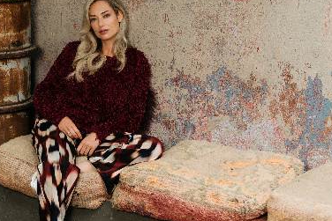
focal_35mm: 85
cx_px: 153
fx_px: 784
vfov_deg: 16.1
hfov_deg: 23.9
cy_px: 81
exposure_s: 1/200
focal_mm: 64
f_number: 4.5
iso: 640
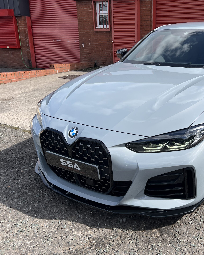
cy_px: 127
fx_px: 257
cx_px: 161
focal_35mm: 34
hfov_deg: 41.6
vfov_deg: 52.8
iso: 50
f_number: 1.5
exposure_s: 1/2695
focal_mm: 5.7
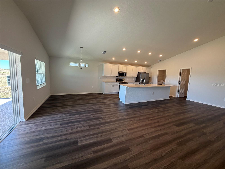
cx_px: 112
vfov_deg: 85.7
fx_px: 91
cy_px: 84
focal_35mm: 14
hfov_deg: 102.1
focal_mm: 2.22
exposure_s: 1/120
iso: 160
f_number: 2.2
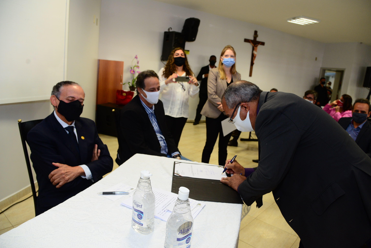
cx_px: 192
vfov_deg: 51.3
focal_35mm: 25
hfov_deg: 71.5
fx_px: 258
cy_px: 126
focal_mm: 24
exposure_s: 1/80
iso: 1000
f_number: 5
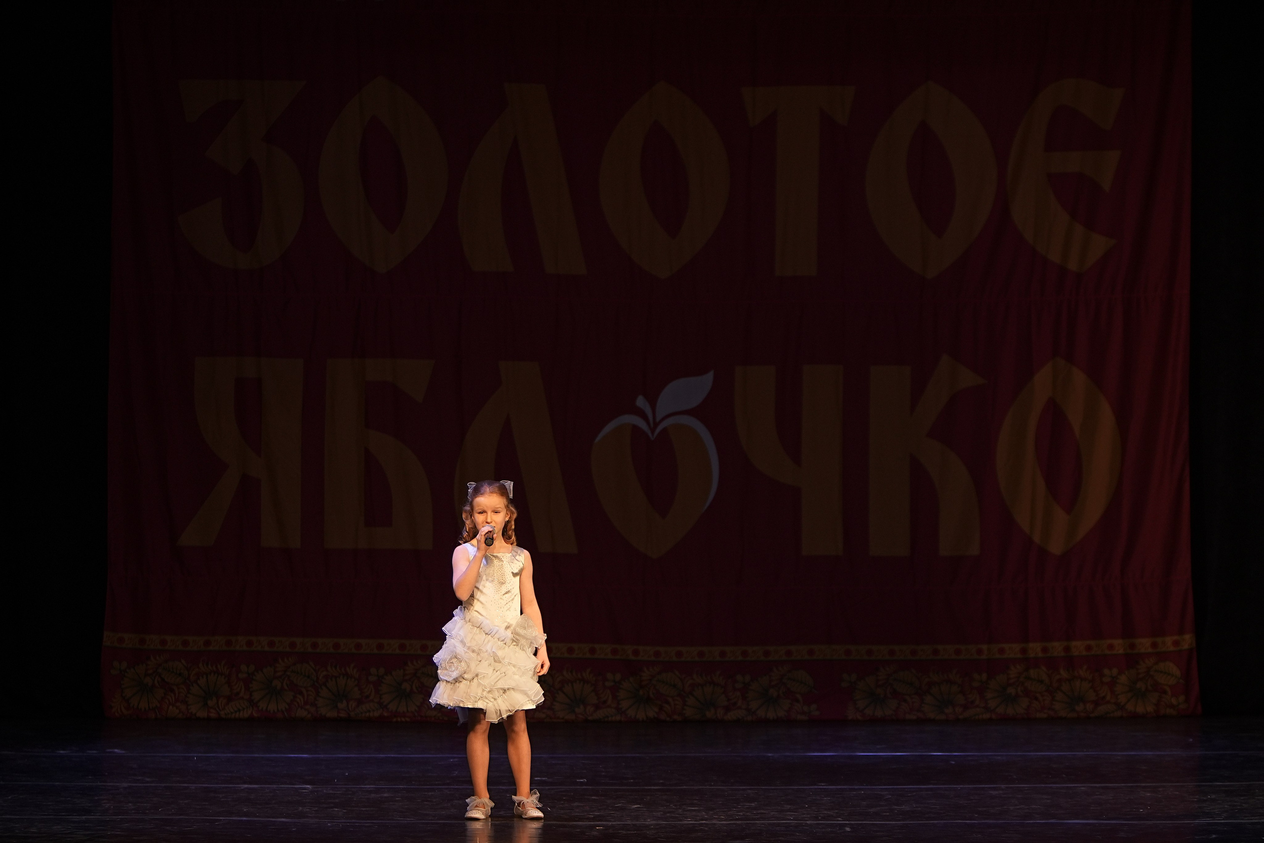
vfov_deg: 11.7
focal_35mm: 117
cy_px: 422
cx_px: 632
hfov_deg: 17.5
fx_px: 4108
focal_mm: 78
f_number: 2.8
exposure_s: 1/400
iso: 500
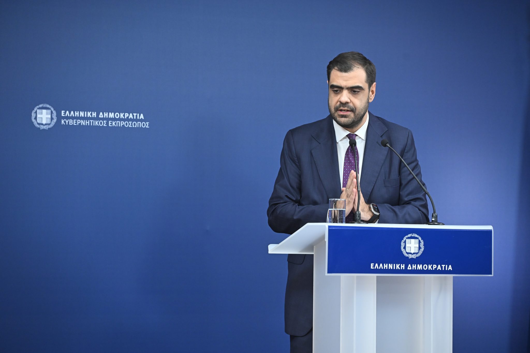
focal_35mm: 120
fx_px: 1766
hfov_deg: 17.1
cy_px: 176
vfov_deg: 11.4
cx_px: 265
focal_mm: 120
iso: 2800
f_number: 4.5
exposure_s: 1/200
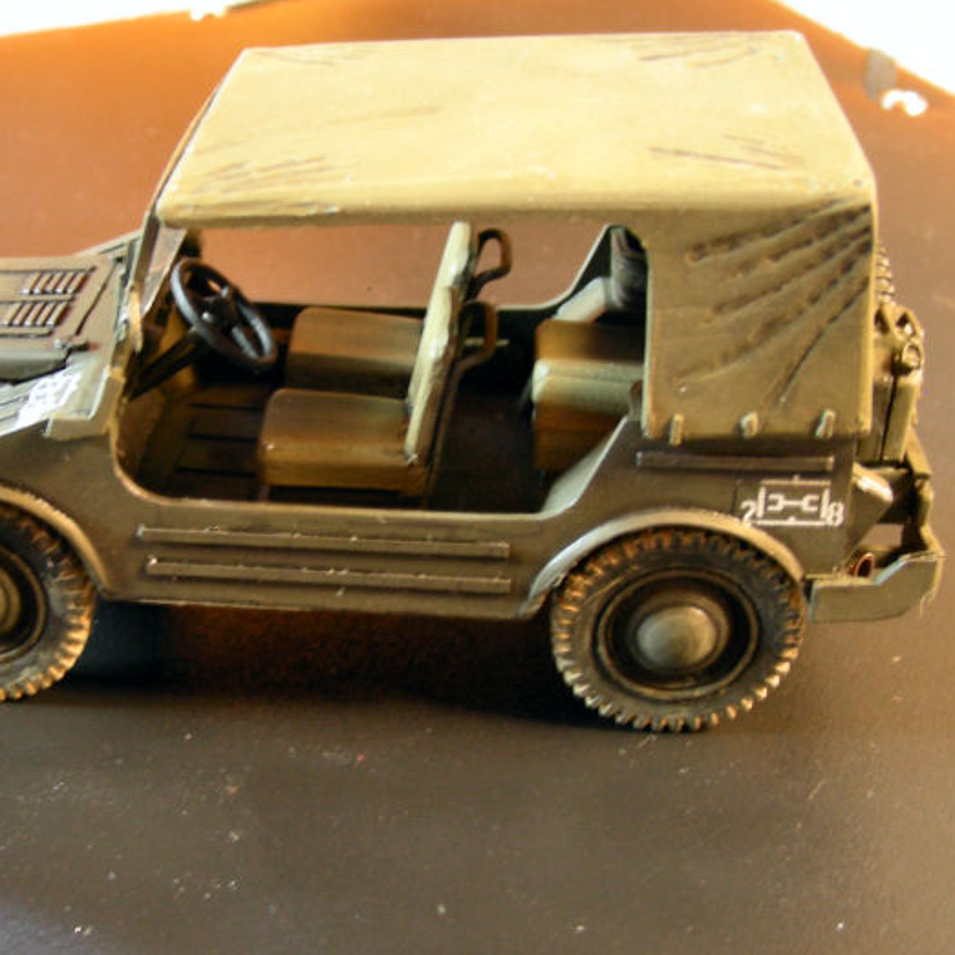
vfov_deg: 37.6
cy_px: 477
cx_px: 331
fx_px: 1405
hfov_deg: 37.2
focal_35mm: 45
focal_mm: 6.3
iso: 50
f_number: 3.5
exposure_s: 2
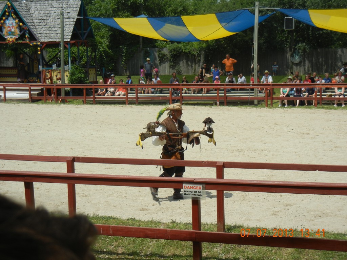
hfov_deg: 28.6
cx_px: 174
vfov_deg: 21.6
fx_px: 682
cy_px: 130
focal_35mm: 68
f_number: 8.2
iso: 160
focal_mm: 12.2
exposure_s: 1/400
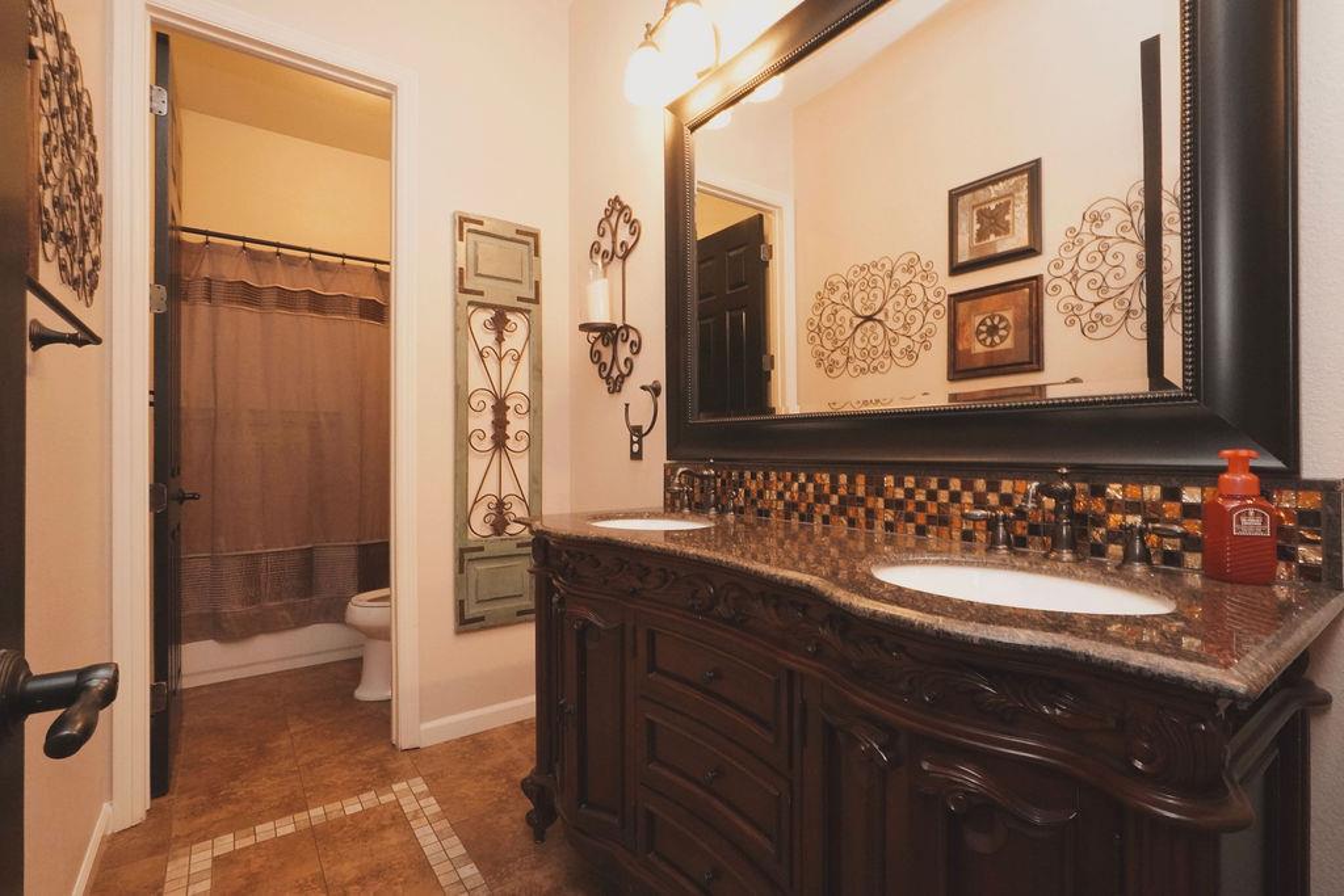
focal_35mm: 16
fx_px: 616
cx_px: 672
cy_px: 448
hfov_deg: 95.0
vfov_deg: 72.1
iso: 6400
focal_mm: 11
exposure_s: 1/13
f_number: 14
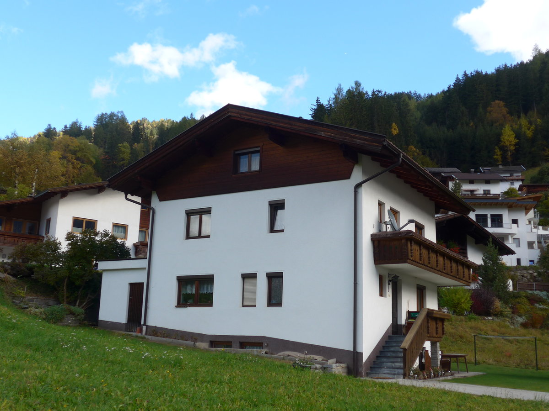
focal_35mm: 39
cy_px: 206
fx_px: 619
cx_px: 274
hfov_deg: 47.9
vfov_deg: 36.8
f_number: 2.8
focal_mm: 8
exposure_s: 1/500
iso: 80
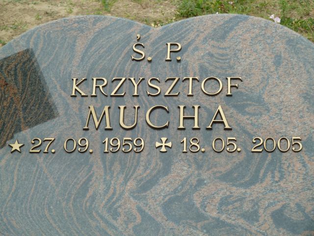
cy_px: 118
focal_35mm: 128
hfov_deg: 15.4
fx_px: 1161
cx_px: 157
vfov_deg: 11.6
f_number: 4.4
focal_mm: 21
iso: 80
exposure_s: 1/60
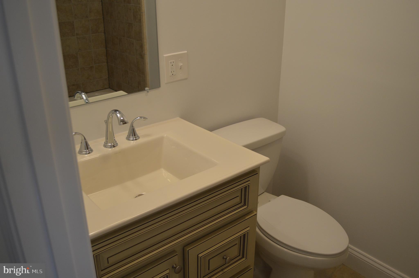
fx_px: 384
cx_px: 210
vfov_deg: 39.9
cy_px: 139
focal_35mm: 33
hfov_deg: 57.3
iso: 500
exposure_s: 1/60
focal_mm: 22
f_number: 3.8
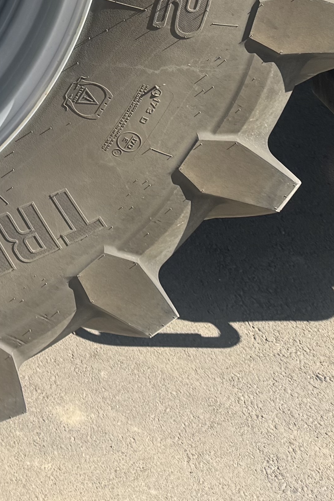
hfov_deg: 13.6
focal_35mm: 88
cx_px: -302
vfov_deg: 21.1
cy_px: -142
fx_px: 1225
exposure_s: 1/2041
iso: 80
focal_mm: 6.76
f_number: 1.78
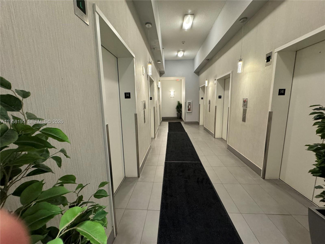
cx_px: 162
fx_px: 131
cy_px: 122
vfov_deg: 85.7
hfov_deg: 102.1
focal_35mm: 14
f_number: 2.2
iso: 400
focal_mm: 2.22
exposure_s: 1/60
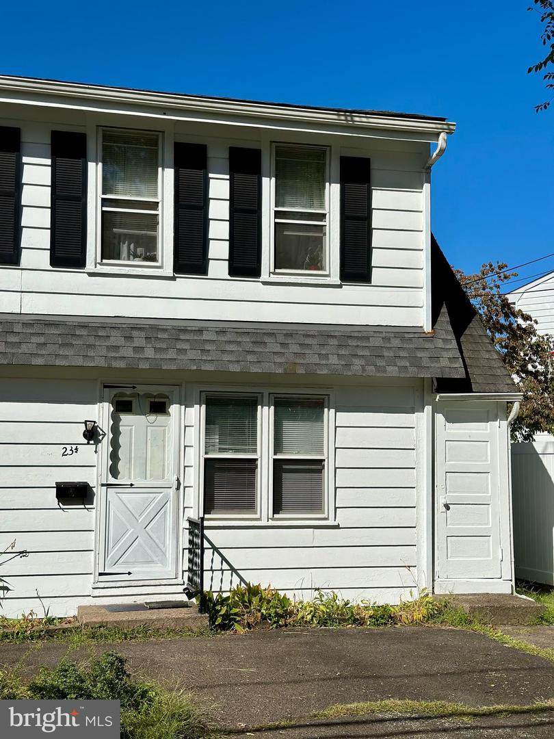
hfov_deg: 30.3
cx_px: 277
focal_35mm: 48
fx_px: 1024
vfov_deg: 39.7
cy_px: 370
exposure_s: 1/13699
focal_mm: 6.86
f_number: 1.78
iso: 100
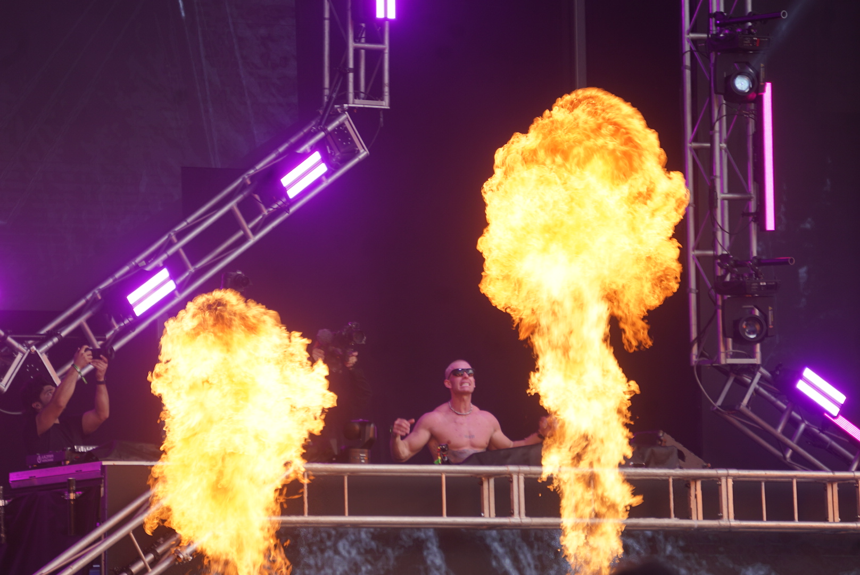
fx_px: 7530
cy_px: 288
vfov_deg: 4.4
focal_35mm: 315
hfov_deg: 6.5
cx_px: 430
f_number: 6.3
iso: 100
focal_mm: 210
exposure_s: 1/250
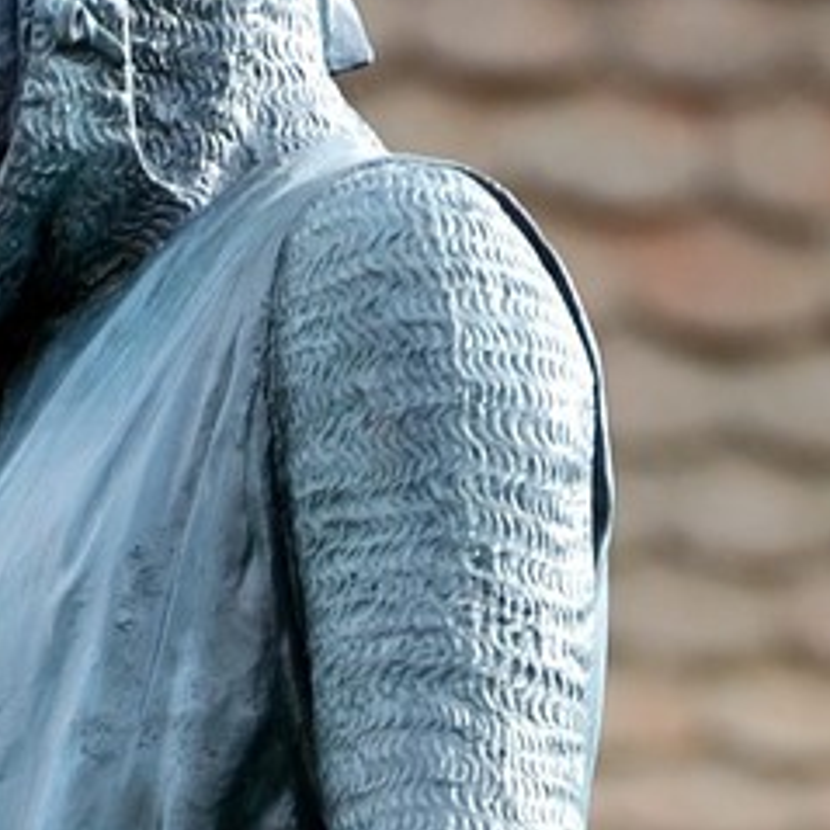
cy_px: 2223
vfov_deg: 1.5
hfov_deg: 1.5
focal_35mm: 1139
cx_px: -153
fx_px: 30898
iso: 200
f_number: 6.3
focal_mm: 200
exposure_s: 1/250
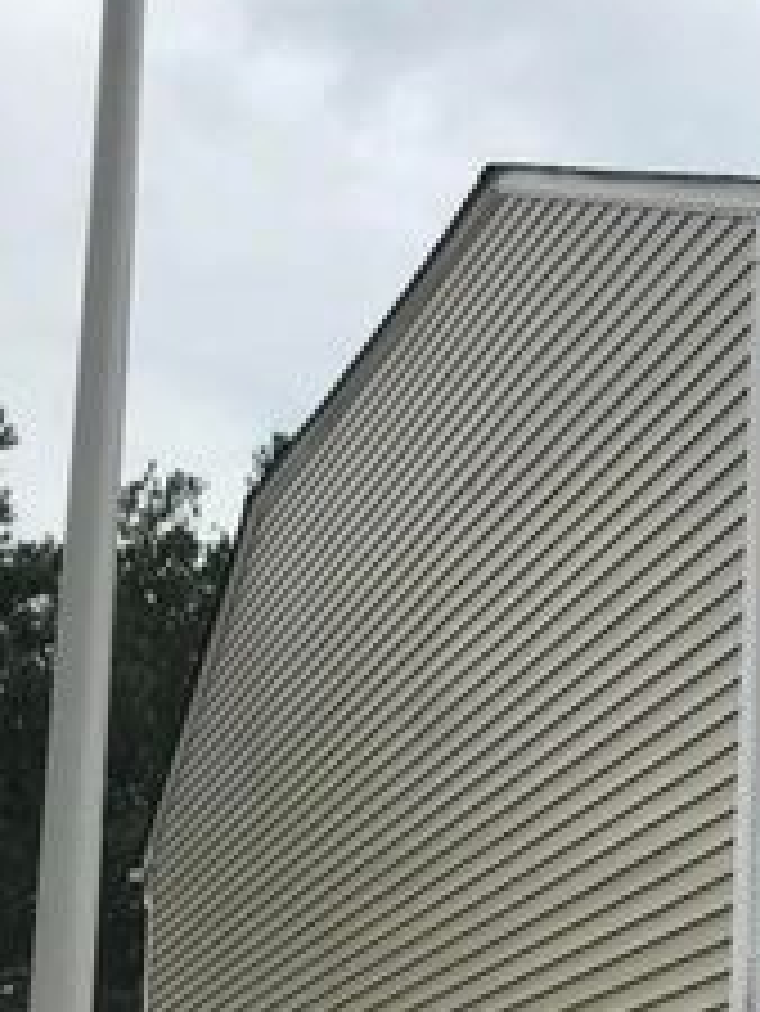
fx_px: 2427
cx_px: 729
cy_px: 1298
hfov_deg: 17.4
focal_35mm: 83
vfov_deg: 21.4
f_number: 1.8
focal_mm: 3.99
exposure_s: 1/1018
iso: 20
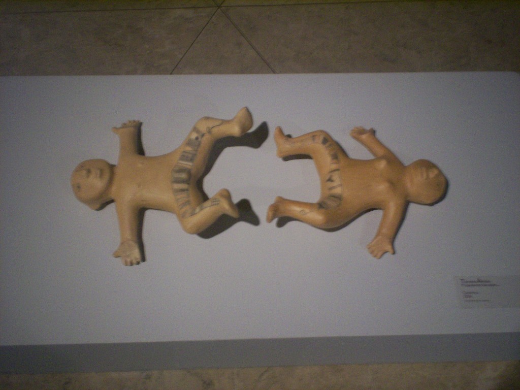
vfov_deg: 39.7
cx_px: 260
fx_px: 541
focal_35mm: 36
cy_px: 195
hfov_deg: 51.4
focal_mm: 6
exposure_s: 1/2.83
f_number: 4.5
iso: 200
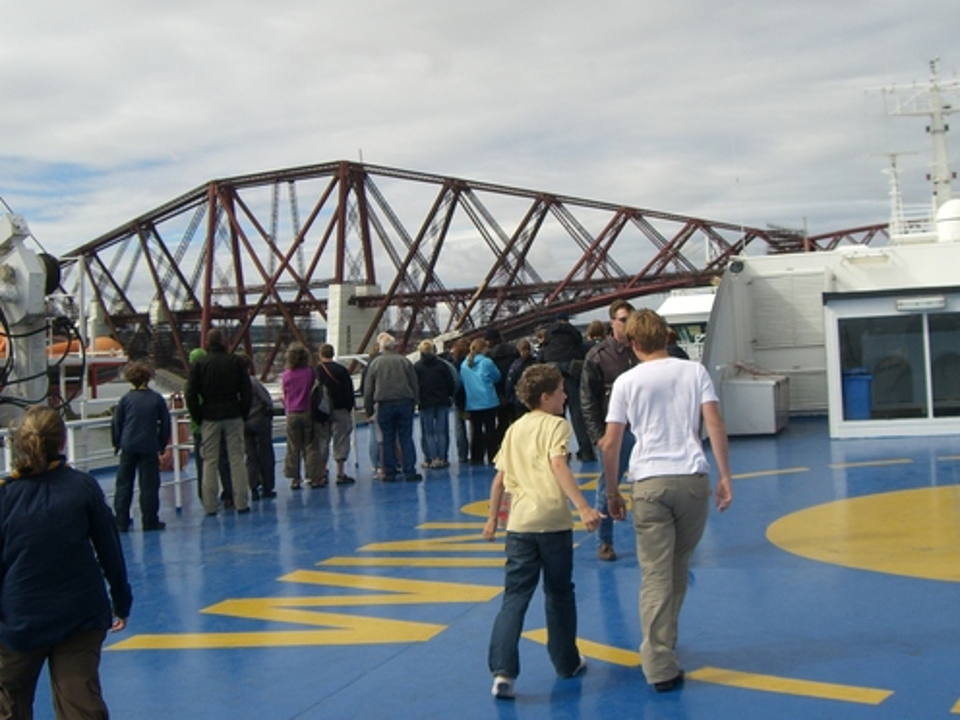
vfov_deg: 31.4
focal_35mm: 46
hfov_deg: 41.2
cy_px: 294
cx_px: 519
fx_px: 1276
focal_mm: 6.2
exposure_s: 1/800
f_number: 4.3
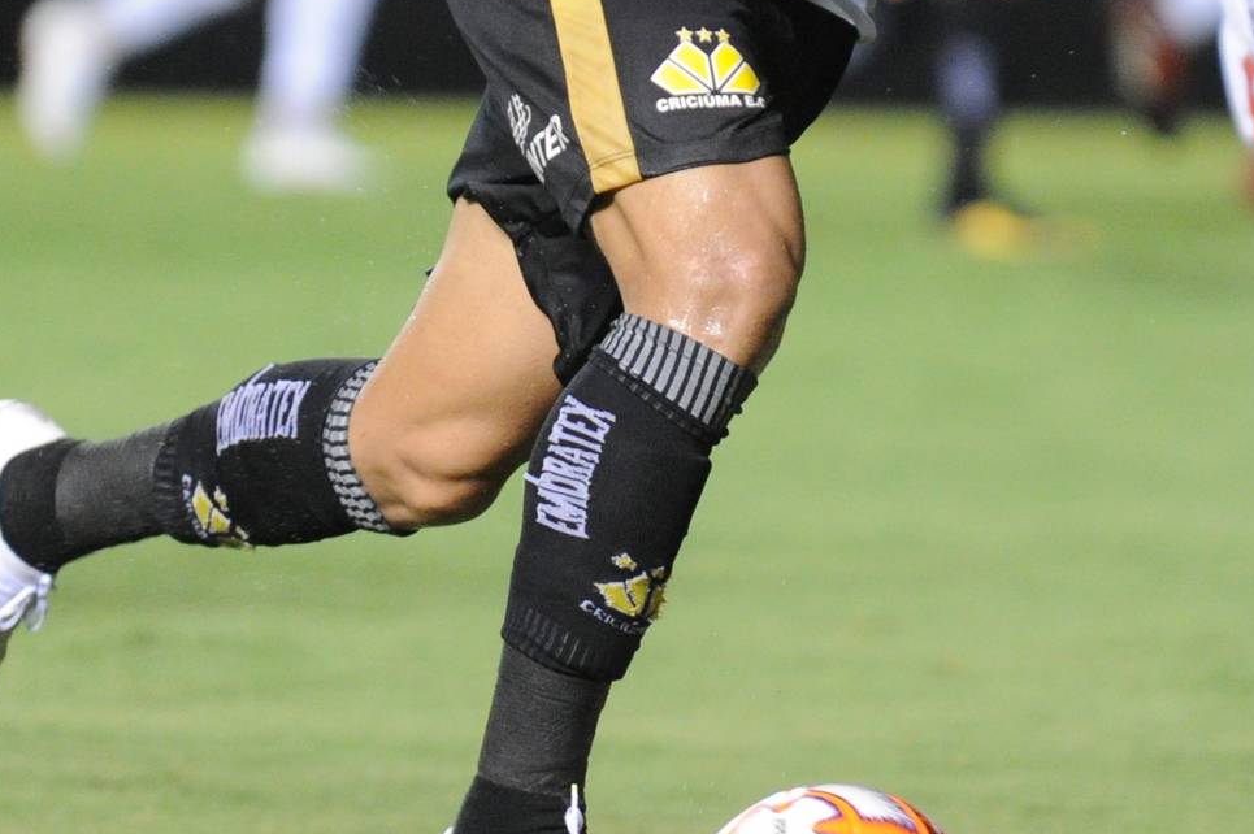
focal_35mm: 622
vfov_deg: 2.2
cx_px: 693
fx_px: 21651
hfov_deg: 3.3
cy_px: -93
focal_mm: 200
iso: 5000
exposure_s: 1/1000
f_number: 2.8
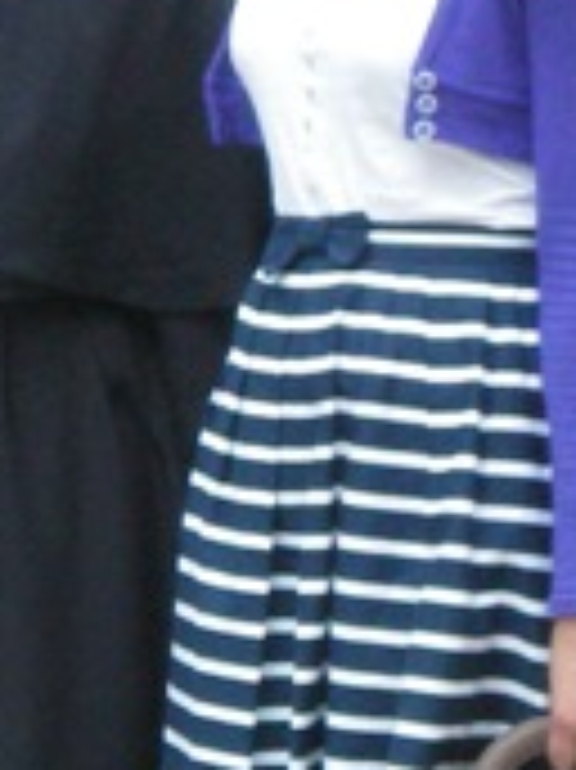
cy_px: 221
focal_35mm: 348
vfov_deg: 5.7
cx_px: -104
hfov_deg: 4.3
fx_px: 7730
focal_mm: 15.3
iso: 200
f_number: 5.3
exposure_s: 1/100
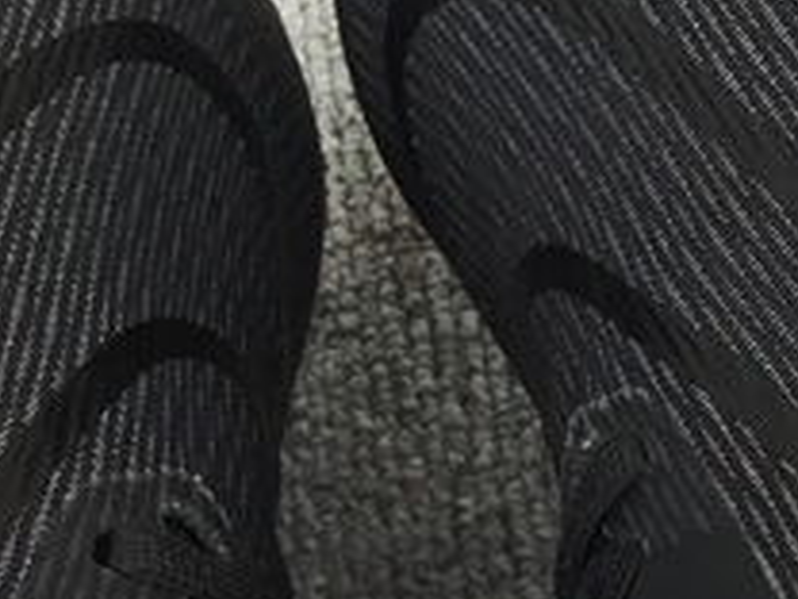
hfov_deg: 13.4
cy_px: 1092
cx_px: 1393
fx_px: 3089
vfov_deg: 10.4
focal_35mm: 134
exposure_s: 1/388
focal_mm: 3.3
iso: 25
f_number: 2.4
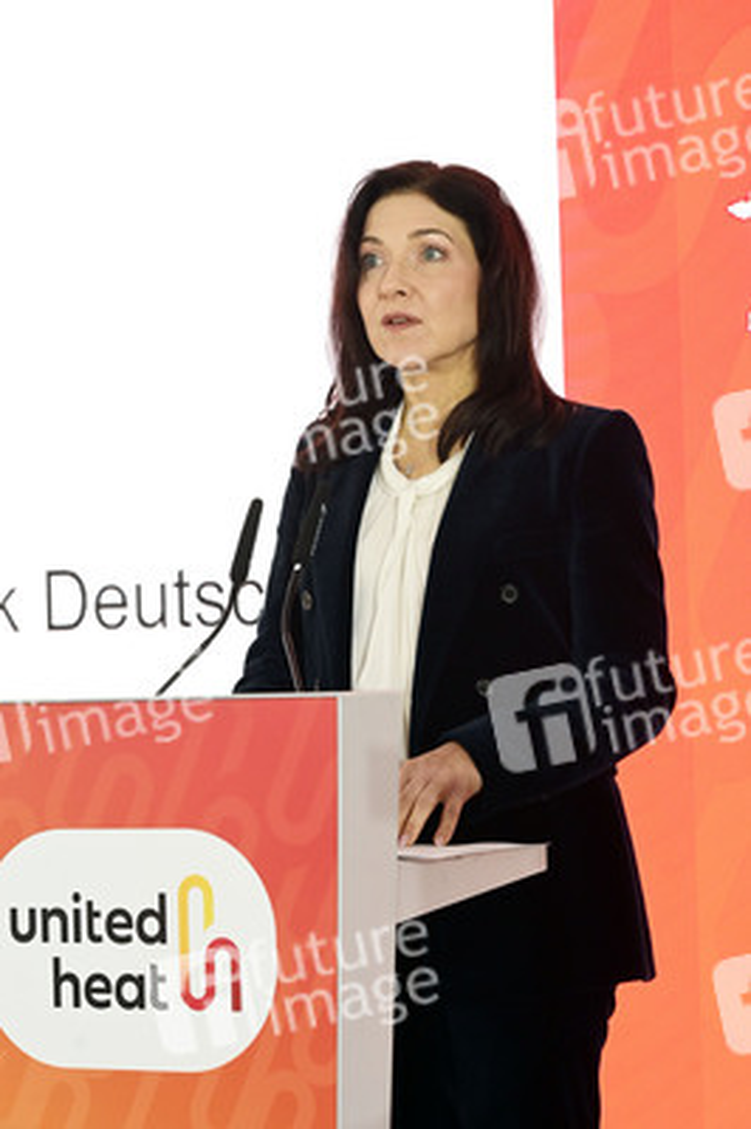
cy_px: 564
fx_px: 3448
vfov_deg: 18.6
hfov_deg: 12.4
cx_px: 376
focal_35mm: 110
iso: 3200
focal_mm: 110
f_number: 7.1
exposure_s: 1/200
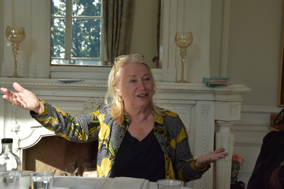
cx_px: 142
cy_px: 94
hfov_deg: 35.1
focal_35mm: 57
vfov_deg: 23.8
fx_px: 450
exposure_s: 1/250
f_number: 8
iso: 220
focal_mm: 38
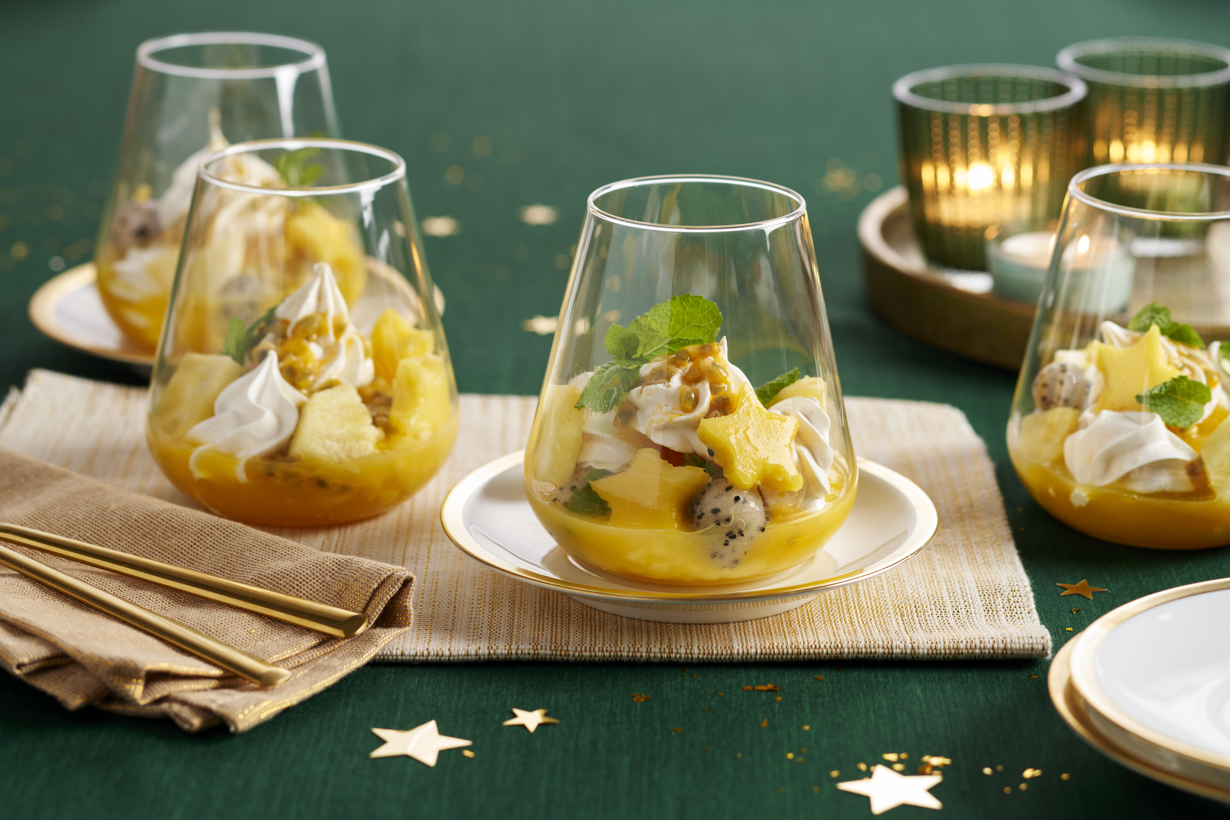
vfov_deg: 15.2
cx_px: 615
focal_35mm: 90
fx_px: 3075
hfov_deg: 22.6
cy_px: 410
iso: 50
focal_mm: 90
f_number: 5.6
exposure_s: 1/2
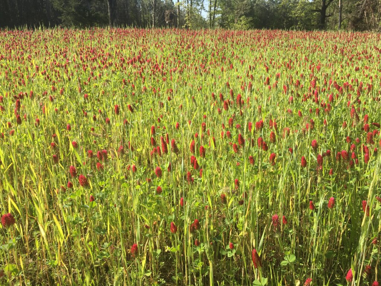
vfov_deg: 48.2
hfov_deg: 61.7
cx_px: 190
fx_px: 319
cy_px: 143
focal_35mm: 29
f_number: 2.2
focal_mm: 4.15
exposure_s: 1/693
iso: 25
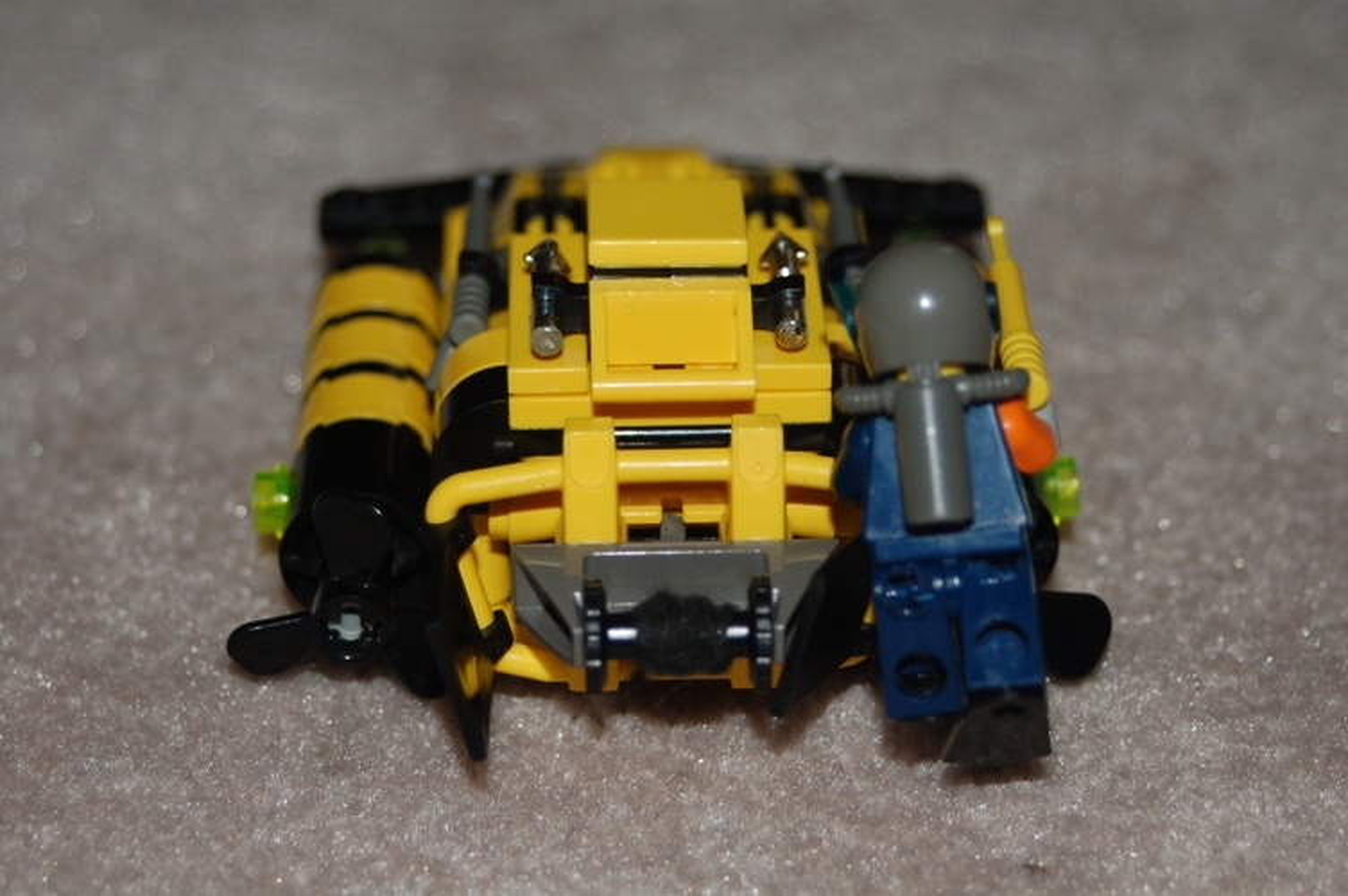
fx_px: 3816
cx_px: 674
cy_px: 448
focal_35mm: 102
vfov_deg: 13.4
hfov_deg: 20.0
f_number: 5.6
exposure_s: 1/60
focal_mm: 68
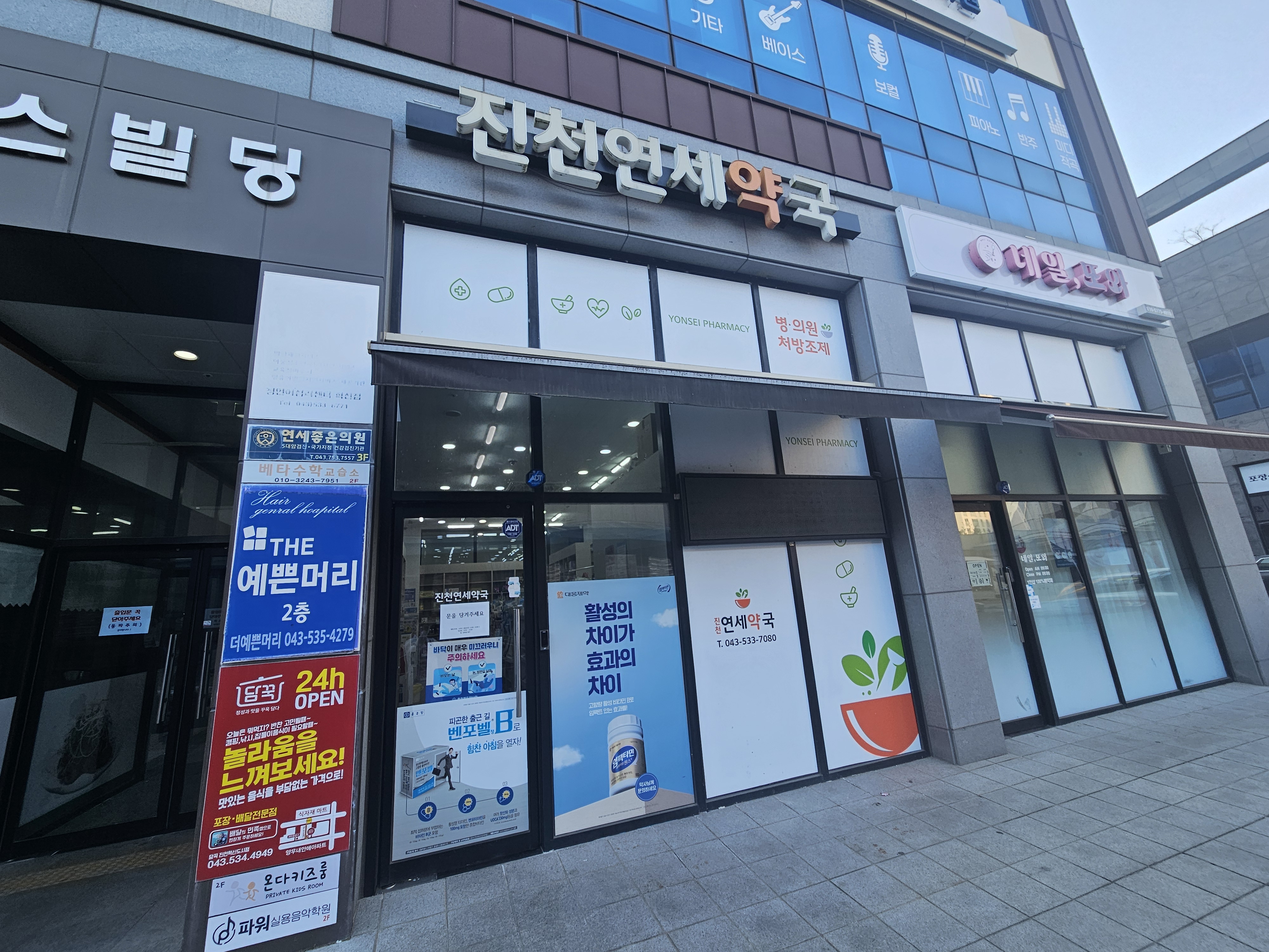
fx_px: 477
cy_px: 476
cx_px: 634
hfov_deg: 106.2
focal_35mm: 13
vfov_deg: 89.9
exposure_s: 1/140
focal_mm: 2.2
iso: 50
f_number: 2.2
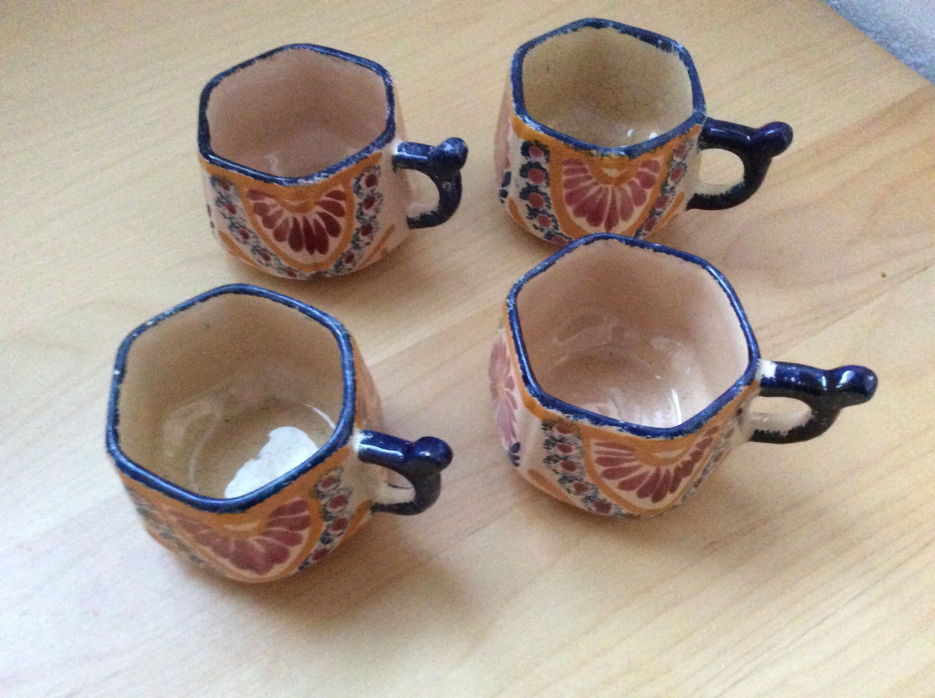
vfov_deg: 44.1
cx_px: 468
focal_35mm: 32
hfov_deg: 56.9
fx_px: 863
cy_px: 349
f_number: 2.4
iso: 640
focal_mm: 3.3
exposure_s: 1/17
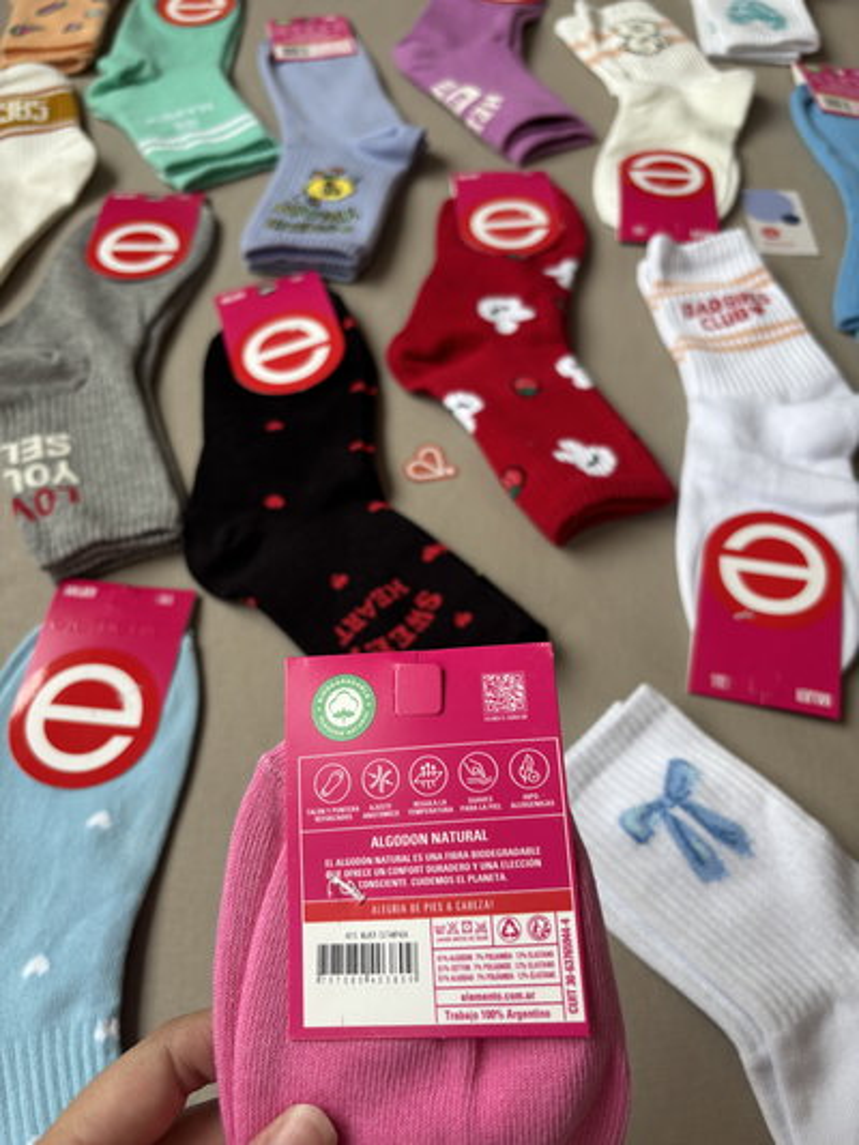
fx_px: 860
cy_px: 572
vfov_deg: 67.3
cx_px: 430
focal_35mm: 26
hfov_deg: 53.1
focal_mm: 5.96
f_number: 1.6
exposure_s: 1/209
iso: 40
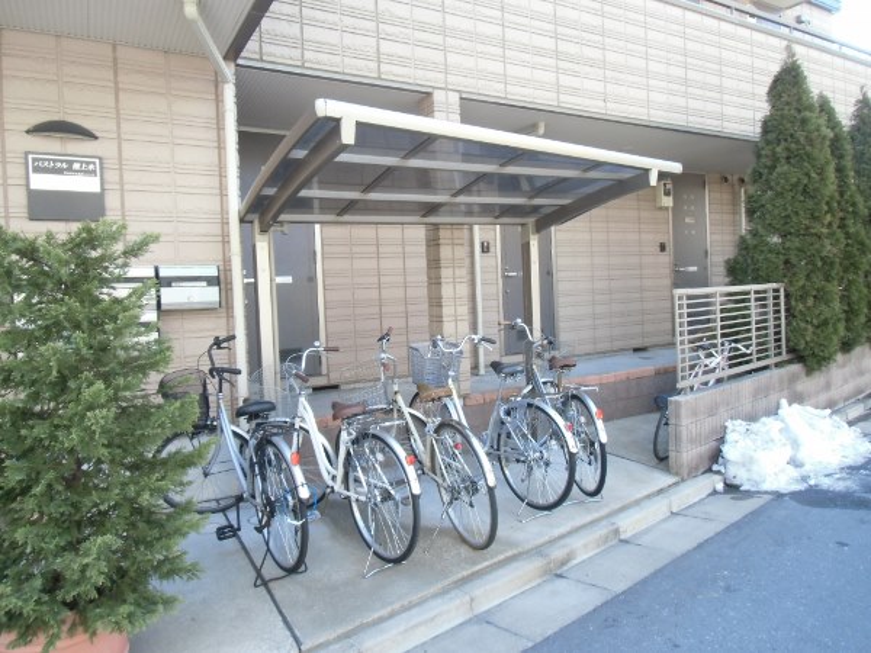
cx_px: 436
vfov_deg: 56.8
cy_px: 326
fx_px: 604
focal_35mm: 24
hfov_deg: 71.6
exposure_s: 1/100
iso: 200
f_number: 3
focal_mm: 4.24
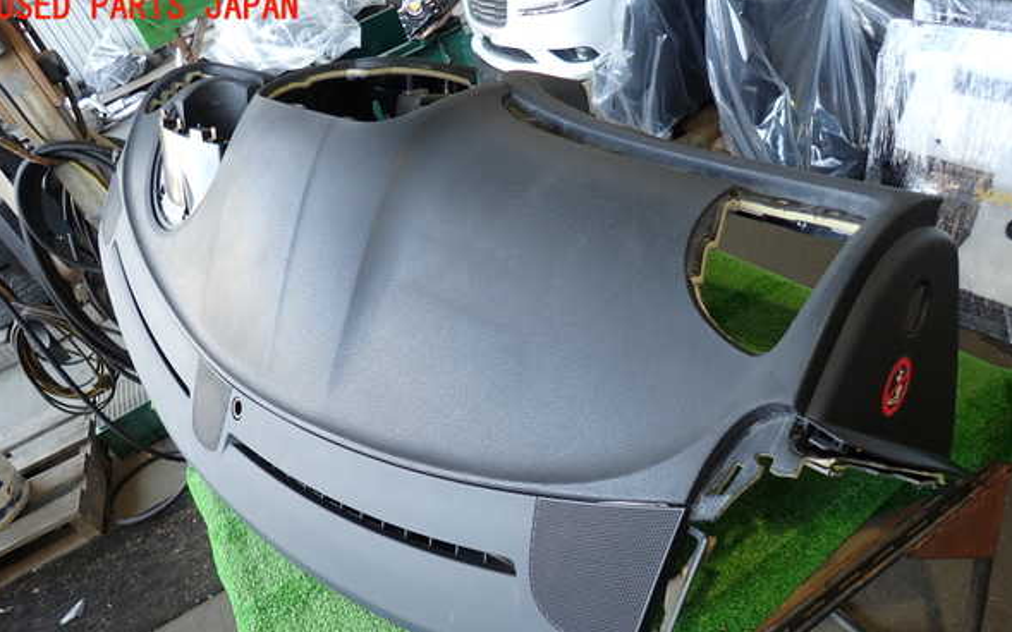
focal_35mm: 27
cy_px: 373
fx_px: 745
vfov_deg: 45.8
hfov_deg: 68.4
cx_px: 502
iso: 200
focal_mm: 4.5
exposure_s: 1/60
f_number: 2
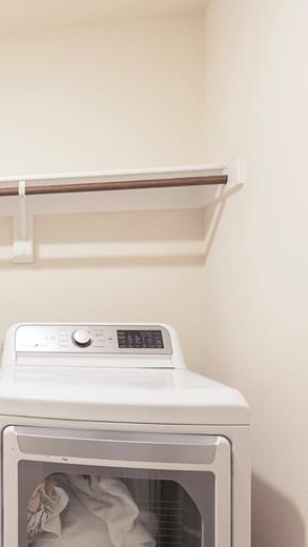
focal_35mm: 33
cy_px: 311
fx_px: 479
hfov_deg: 30.9
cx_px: -47
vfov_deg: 59.2
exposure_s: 1/1.25
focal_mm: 16
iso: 100
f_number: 7.1
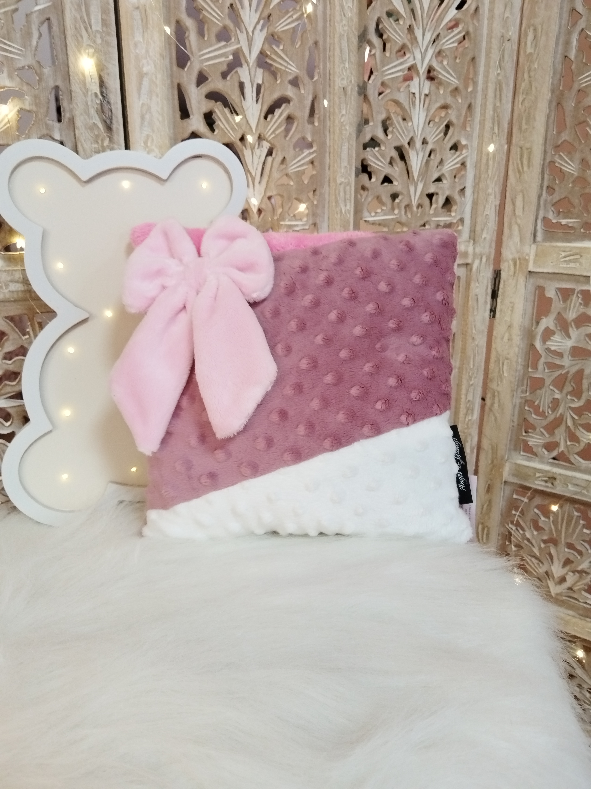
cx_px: 296
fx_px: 592
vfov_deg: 67.3
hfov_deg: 53.1
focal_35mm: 26
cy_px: 394
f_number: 1.9
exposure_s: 1/33.3
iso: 800
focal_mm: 4.95
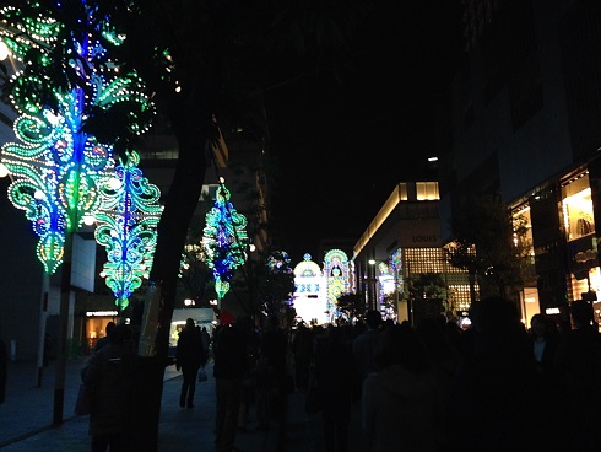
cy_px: 226
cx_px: 300
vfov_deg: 43.0
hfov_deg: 55.3
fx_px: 573
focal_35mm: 33
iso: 200
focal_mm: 4.12
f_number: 2.4
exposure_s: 1/20
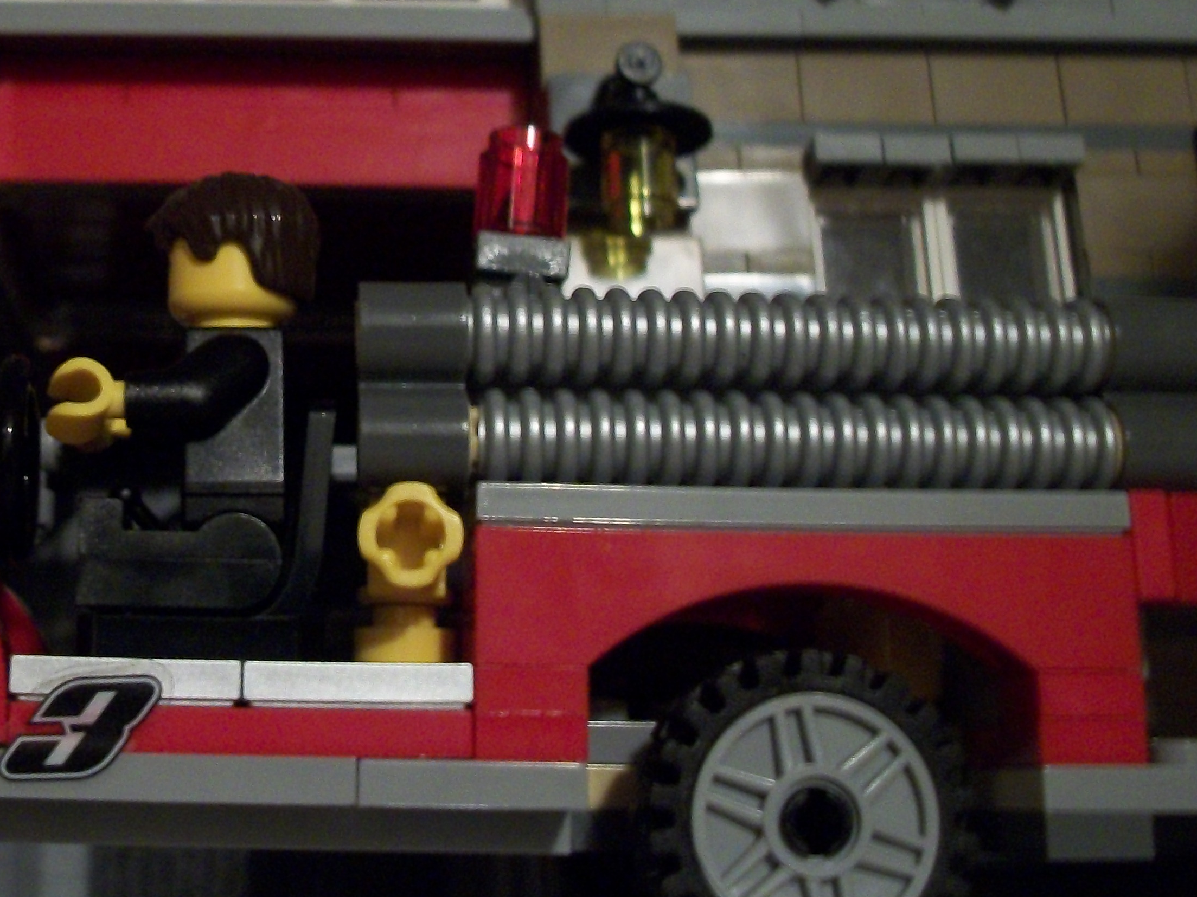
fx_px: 2005
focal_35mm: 58
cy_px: 229
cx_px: 274
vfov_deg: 25.0
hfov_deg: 32.5
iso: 250
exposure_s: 1/8
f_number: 2.9
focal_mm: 5.7
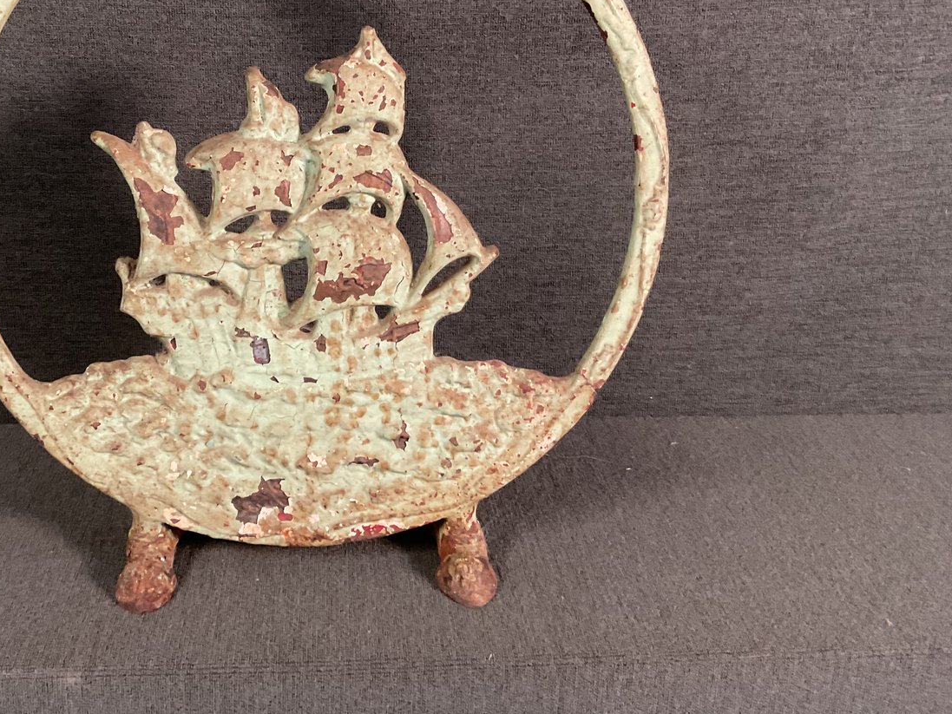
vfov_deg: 35.5
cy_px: 225
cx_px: 344
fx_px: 1100
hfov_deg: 46.3
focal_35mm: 40
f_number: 1.8
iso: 250
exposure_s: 1/40
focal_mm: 3
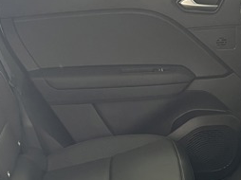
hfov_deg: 23.8
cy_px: 212
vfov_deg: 17.2
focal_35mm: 82
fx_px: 570
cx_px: 102
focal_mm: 5.7
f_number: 1.5
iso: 400
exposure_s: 1/50
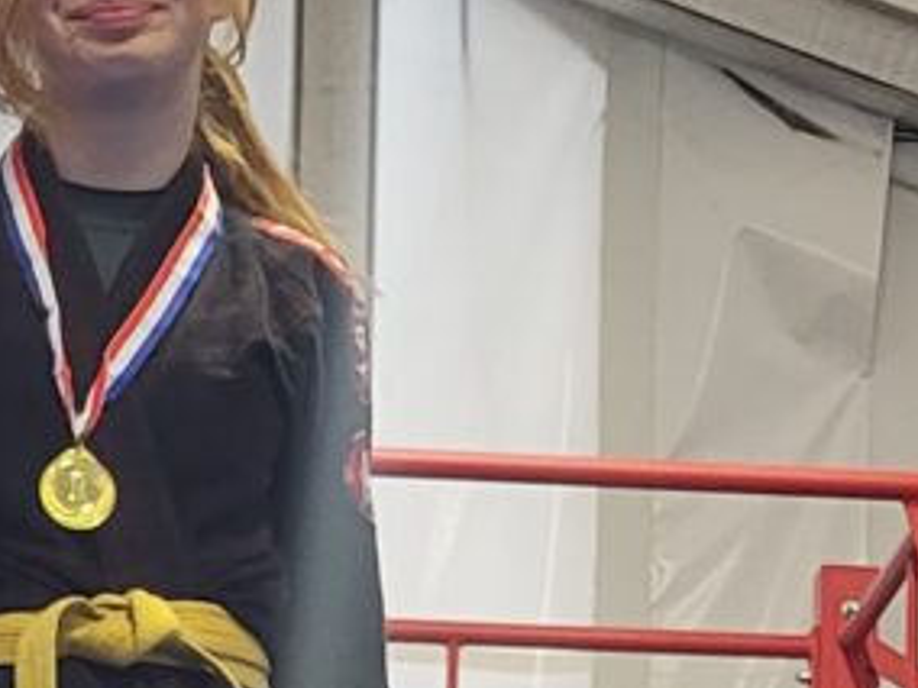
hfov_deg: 11.2
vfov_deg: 8.0
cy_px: 1434
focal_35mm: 176
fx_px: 4667
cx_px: 485
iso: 320
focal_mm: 5.4
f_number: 1.8
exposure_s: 1/100
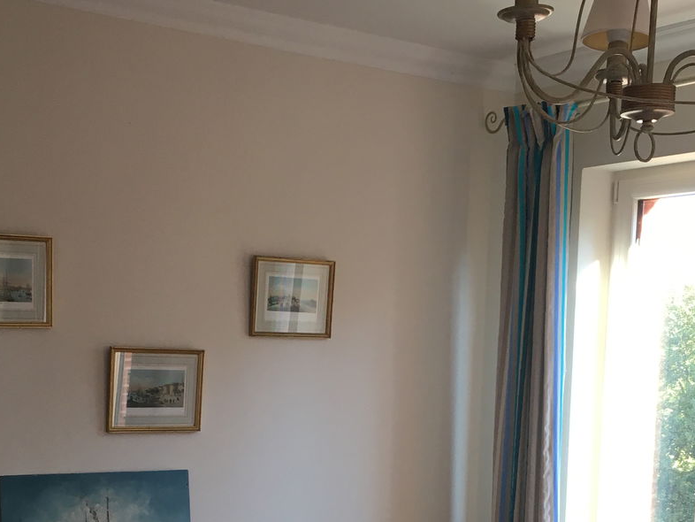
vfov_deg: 24.2
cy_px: 467
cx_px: 315
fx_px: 1185
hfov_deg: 32.7
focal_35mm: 59
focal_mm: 4.15
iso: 32
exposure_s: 1/33
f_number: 2.2
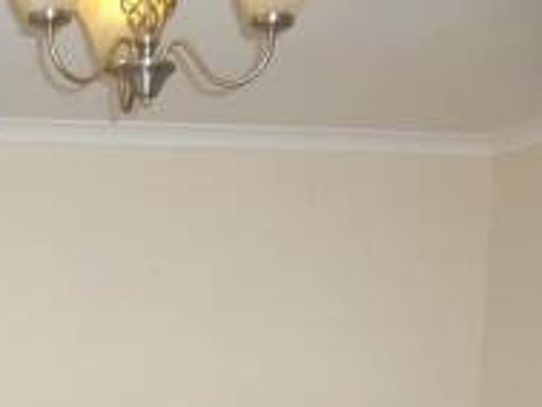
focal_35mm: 74
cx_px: -76
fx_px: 1159
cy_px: 557
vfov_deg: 18.3
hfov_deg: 24.3
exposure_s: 1/60
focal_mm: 4.3
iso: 160
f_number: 3.3
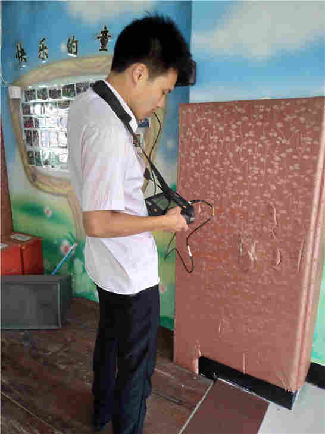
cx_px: 162
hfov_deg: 58.8
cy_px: 217
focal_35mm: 23
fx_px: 288
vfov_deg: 74.0
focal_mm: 4.04
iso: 200
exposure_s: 1/25
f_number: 2
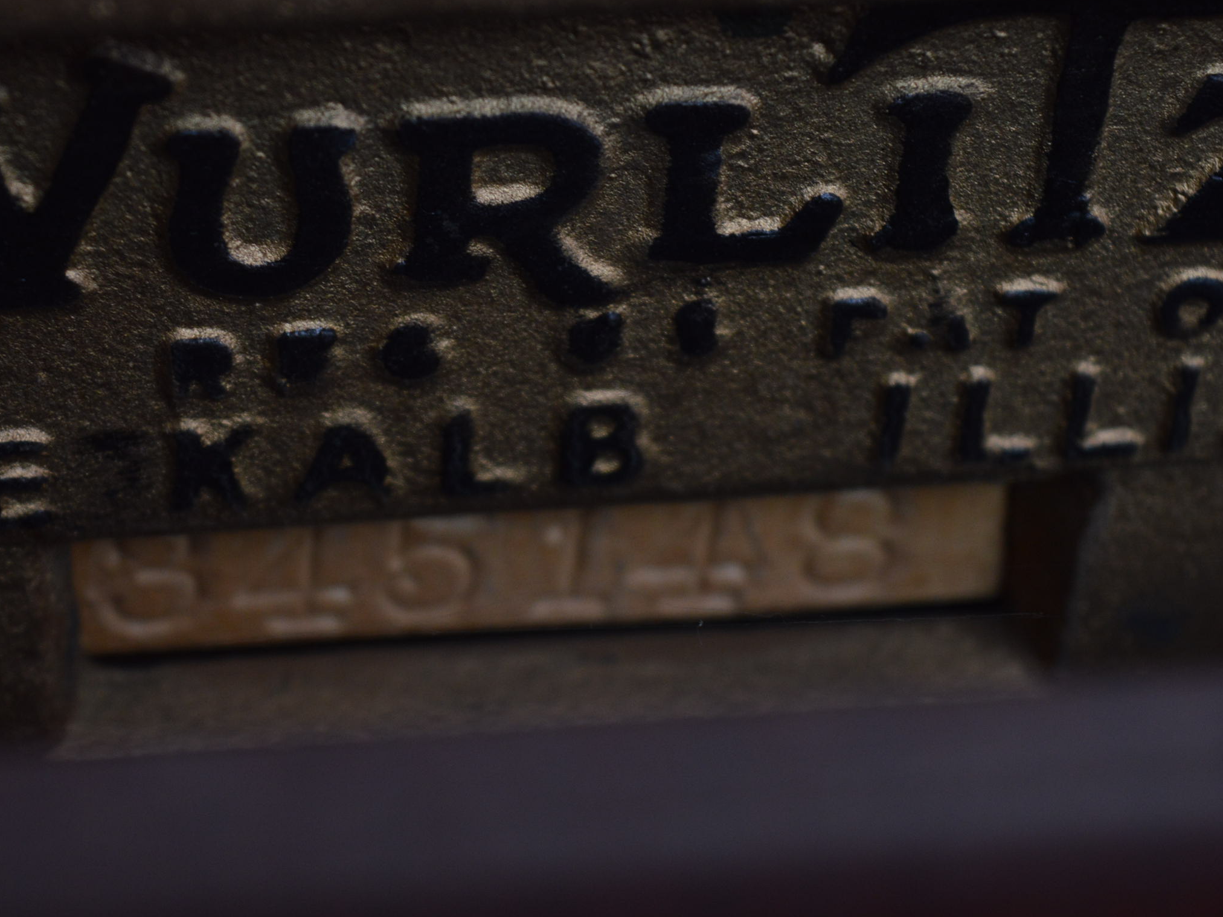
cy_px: 368
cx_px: 470
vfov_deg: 12.6
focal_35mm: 118
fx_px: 4159
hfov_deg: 16.7
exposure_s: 1/80
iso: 400
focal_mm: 55
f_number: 5.6
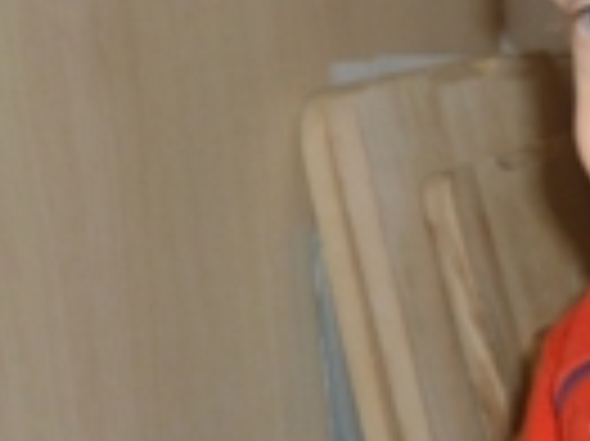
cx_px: 635
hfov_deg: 19.1
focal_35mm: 99
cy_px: 261
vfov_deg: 14.9
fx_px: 1686
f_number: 3.3
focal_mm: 5.2
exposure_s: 1/30
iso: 125
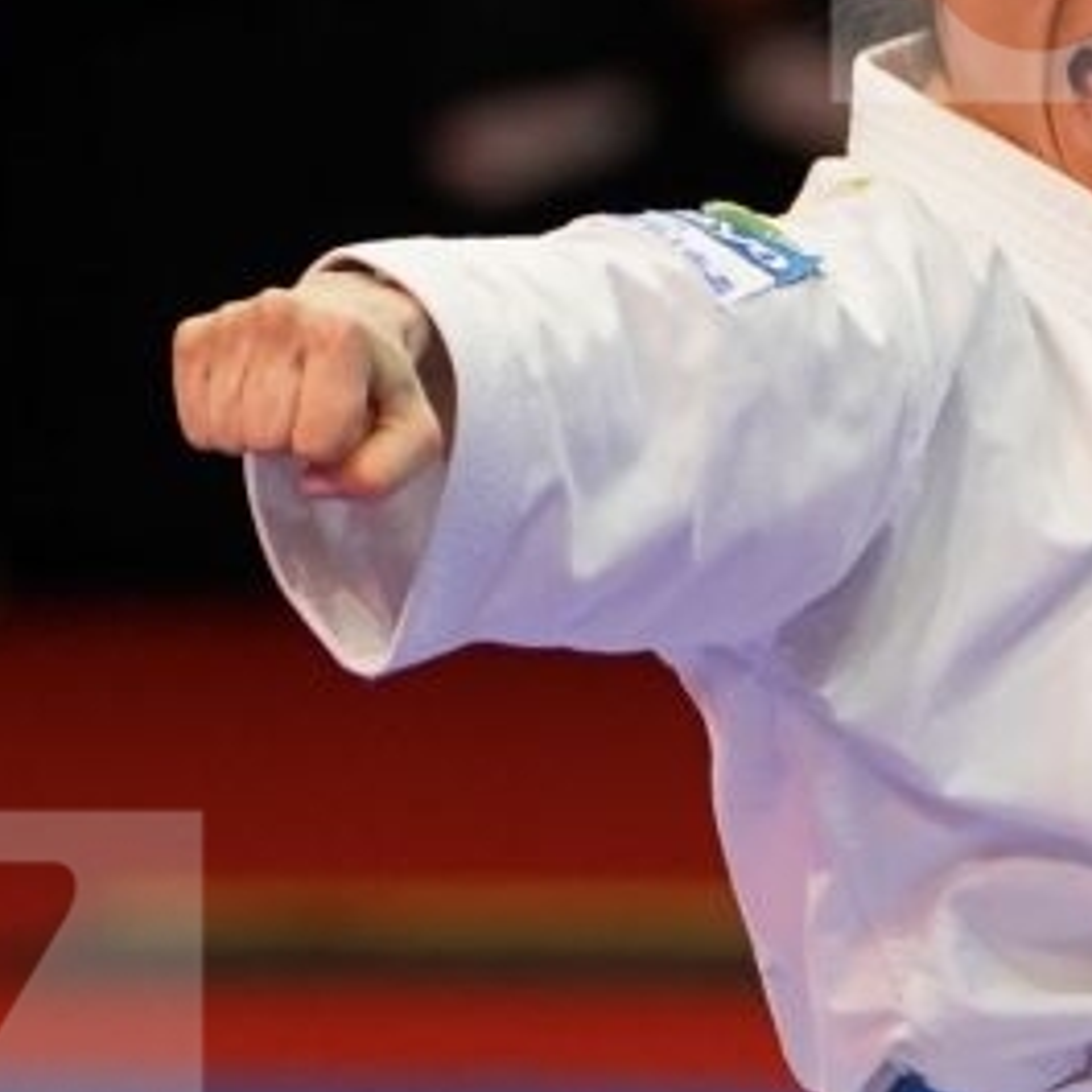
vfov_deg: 1.8
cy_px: 1187
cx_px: 1216
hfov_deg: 1.8
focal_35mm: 969
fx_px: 34584
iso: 1600
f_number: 2.8
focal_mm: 168
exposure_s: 1/250
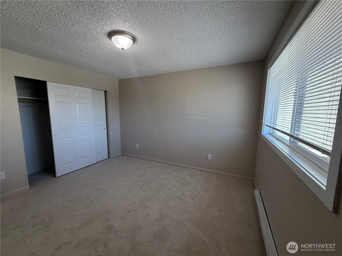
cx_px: 171
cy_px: 128
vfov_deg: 85.7
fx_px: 138
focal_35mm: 14
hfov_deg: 102.1
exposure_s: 1/120
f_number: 2.2
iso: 160
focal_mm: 2.22
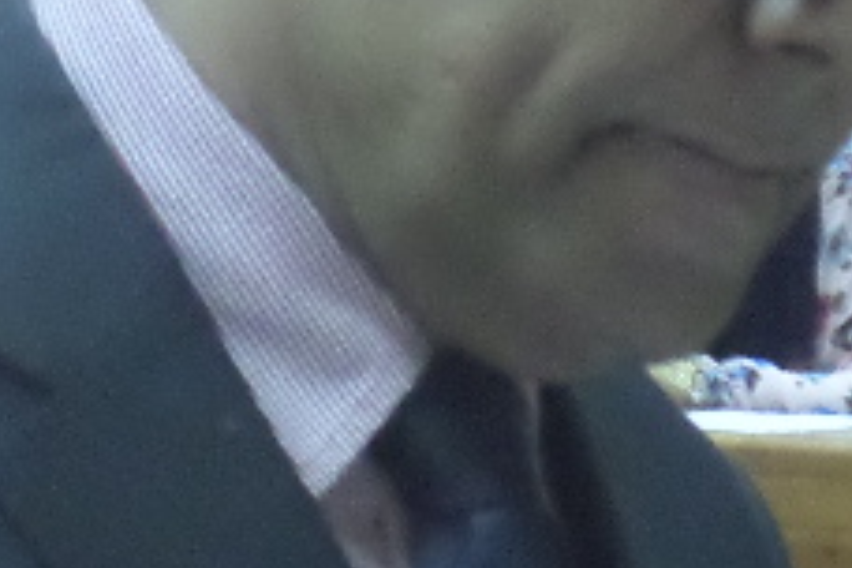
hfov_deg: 5.4
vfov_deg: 3.6
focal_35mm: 379
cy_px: 288
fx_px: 8969
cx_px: 949
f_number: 4.7
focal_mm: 14.6
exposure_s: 1/15
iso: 640
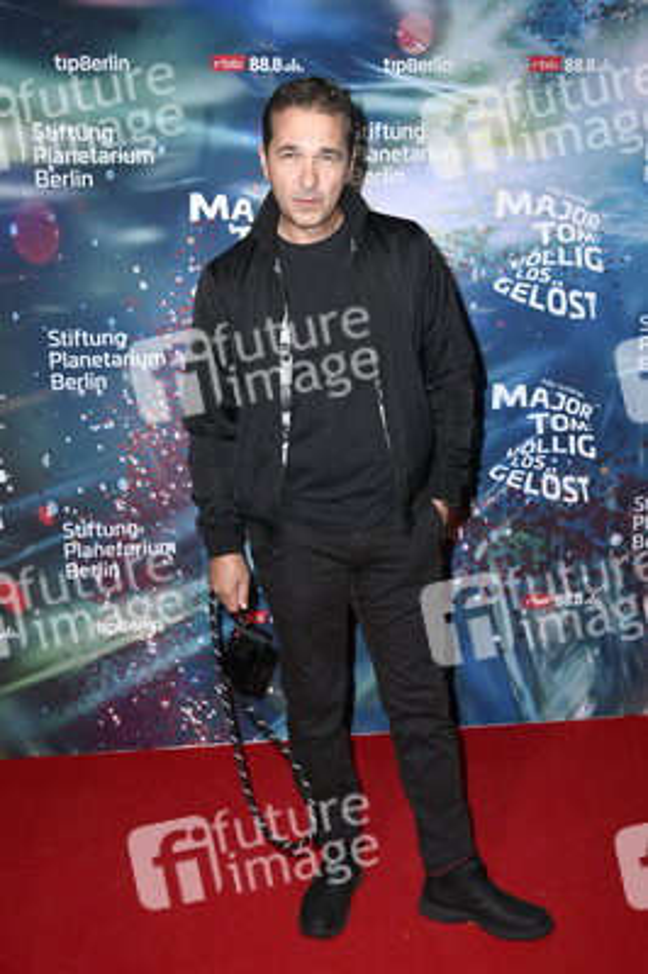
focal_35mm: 35
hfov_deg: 37.8
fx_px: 947
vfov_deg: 54.5
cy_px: 487
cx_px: 324
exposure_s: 1/160
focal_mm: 35
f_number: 5.6
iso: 500
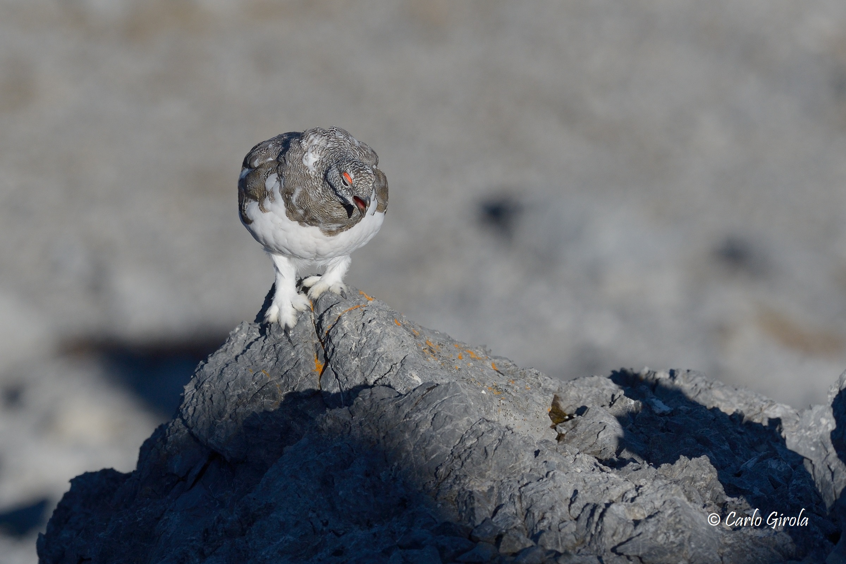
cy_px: 282
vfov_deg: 2.3
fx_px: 14099
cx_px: 423
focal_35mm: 600
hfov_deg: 3.4
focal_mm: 600
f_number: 8
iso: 640
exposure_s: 1/4000
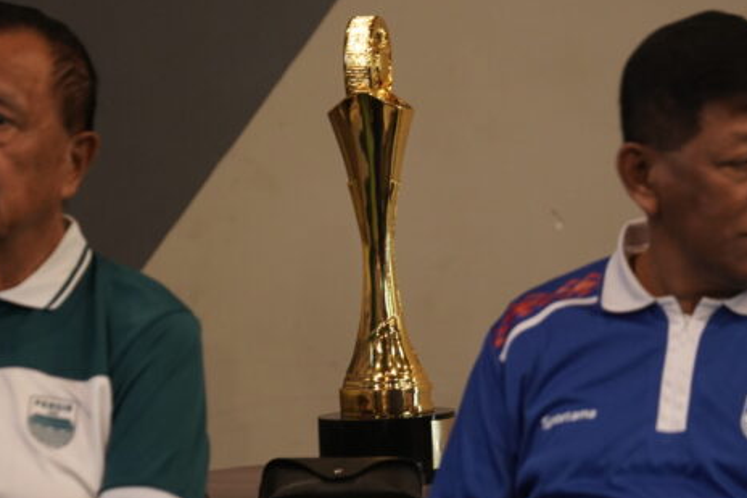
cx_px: 372
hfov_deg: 6.2
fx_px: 6865
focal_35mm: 331
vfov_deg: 4.1
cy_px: 213
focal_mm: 200
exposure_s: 1/40
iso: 2000
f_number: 2.8
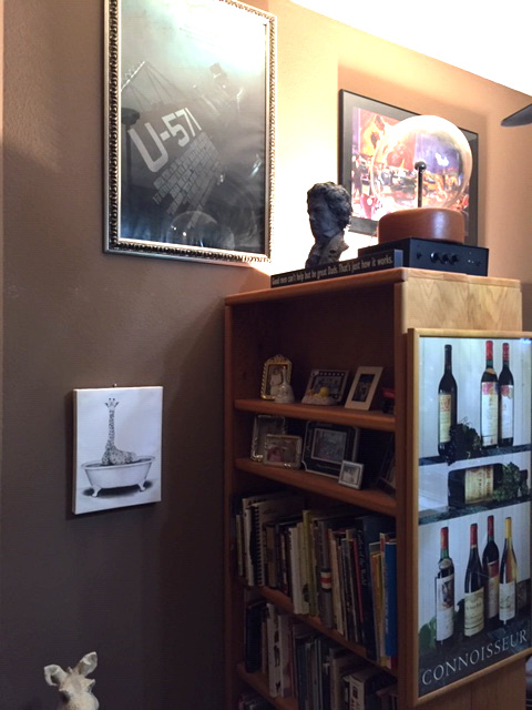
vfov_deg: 61.7
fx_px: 594
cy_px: 355
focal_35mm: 29
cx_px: 266
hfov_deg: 48.2
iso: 160
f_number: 2.2
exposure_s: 1/30
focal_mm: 4.15
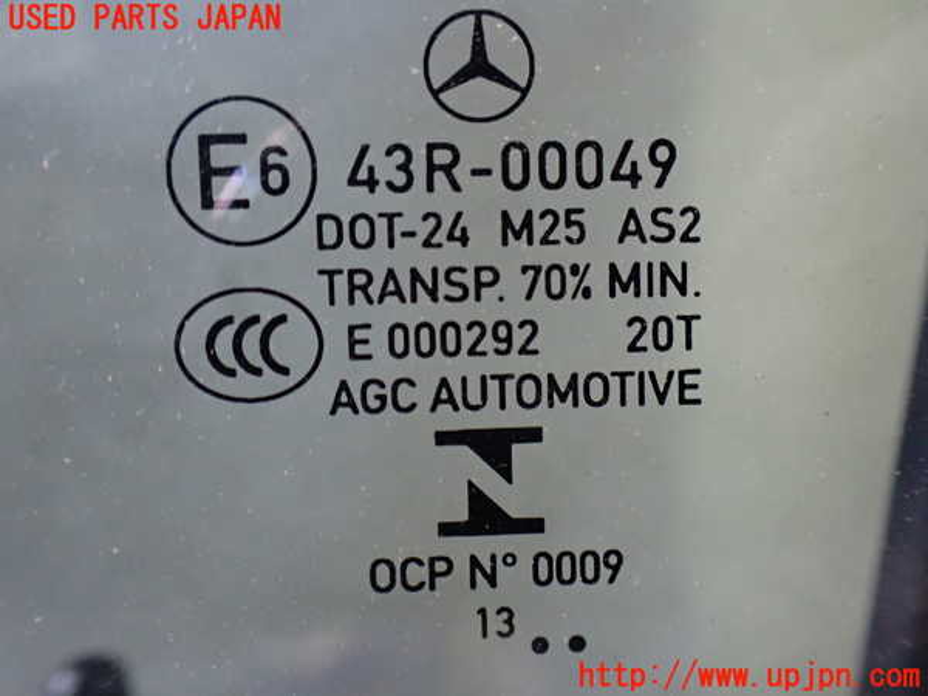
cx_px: 464
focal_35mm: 30
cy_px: 348
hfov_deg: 60.0
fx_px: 804
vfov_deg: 46.8
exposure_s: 1/40
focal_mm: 5.4
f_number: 2.3
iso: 800
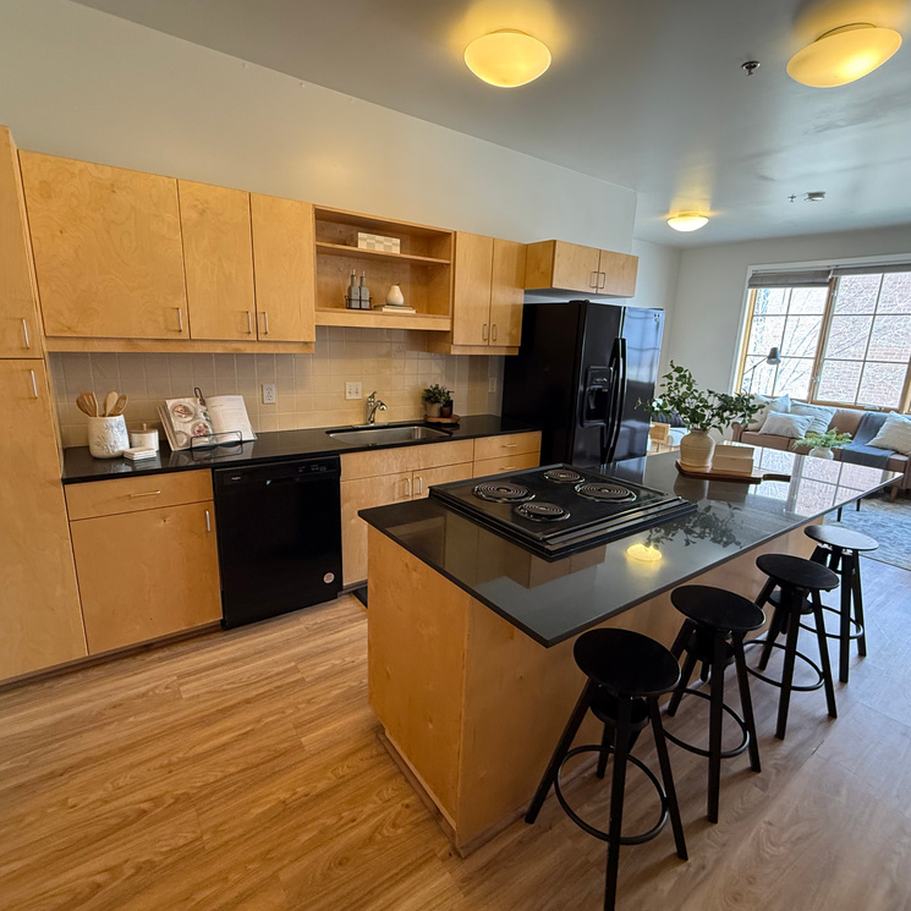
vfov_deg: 84.0
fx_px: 506
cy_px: 451
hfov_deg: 84.0
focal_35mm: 17
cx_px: 466
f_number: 2.2
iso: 320
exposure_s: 1/60
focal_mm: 2.22
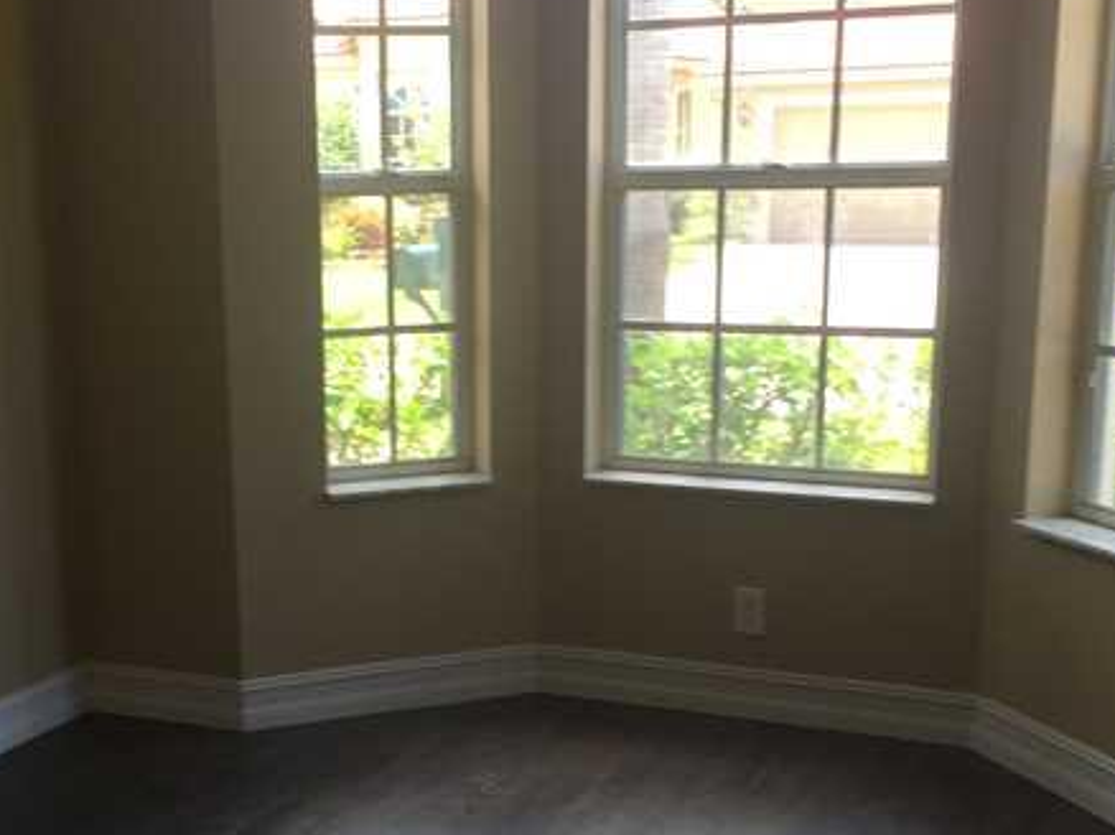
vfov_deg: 27.3
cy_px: 560
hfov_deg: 36.0
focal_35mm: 53
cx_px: 420
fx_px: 1706
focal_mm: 4.15
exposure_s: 1/60
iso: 32
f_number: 2.2
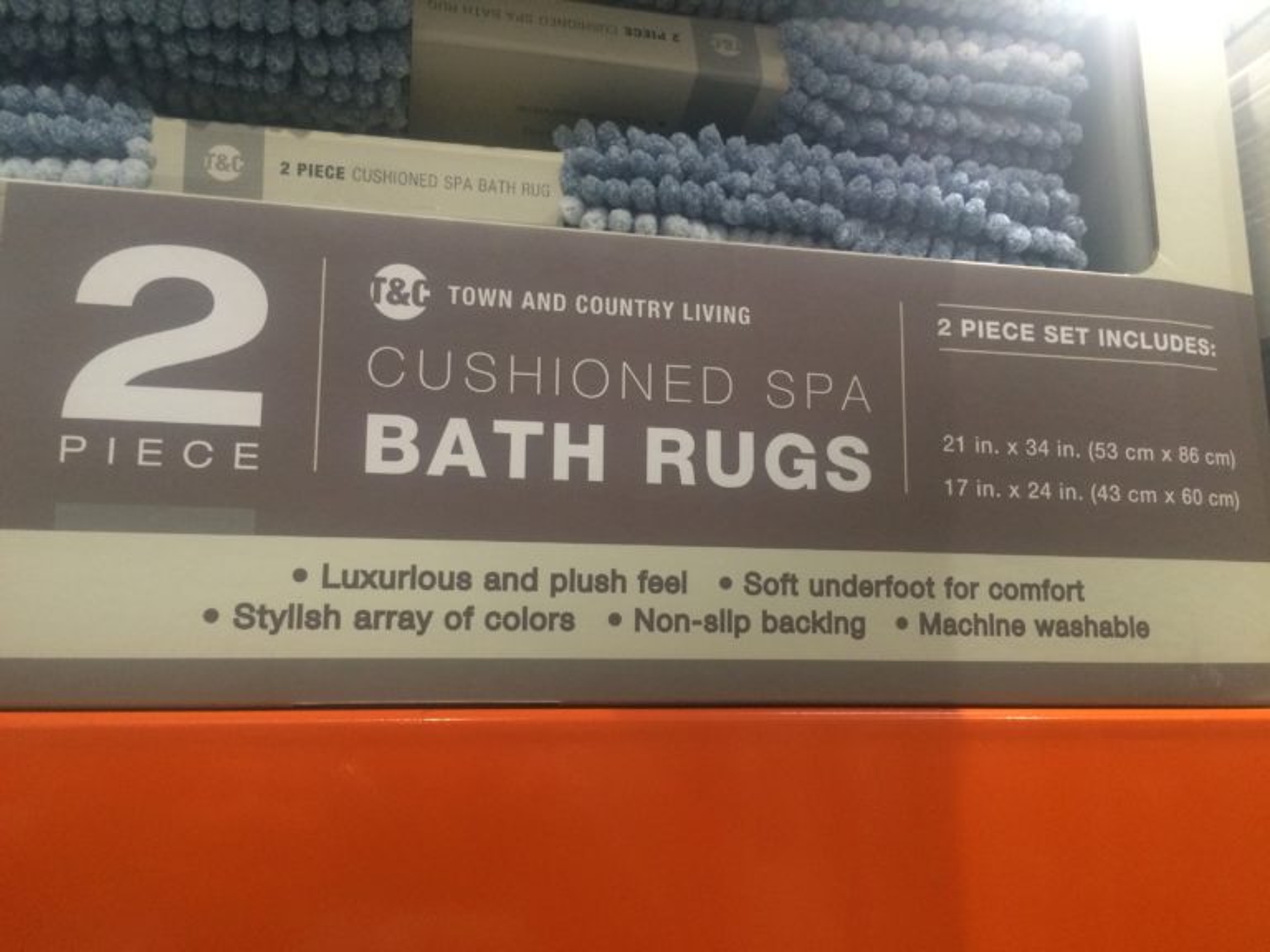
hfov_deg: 61.7
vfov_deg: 48.2
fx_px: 1064
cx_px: 635
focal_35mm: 29
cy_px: 476
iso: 200
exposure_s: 1/30
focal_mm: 4.15
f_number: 2.2
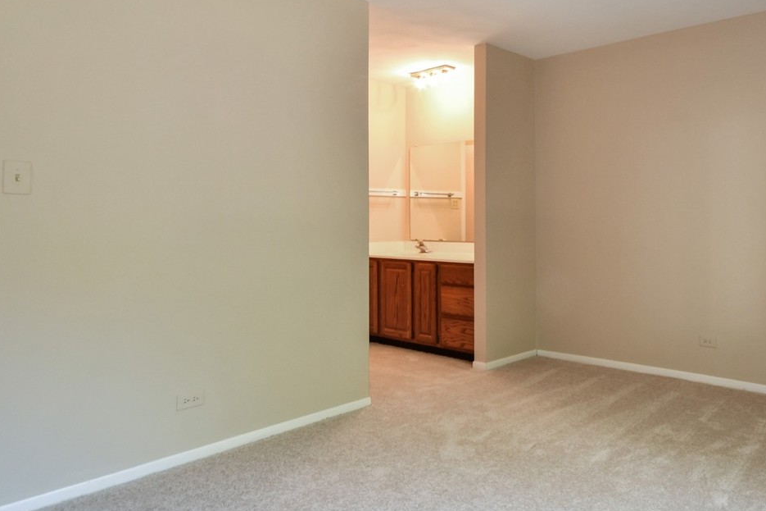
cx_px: 551
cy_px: 222
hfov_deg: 66.2
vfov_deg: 49.4
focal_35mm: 26
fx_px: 553
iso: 200
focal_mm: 10
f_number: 9
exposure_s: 1/6
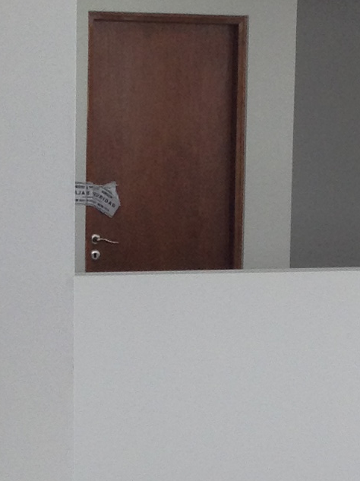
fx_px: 1874
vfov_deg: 14.6
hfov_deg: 11.0
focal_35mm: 135
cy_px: 302
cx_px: 141
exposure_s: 1/100
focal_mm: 3.3
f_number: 2.4
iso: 40
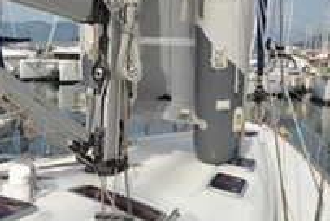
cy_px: 170
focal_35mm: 52
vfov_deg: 25.7
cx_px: 29
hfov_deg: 35.7
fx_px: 477
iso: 200
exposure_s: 1/400
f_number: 10
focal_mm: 17
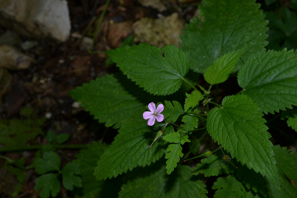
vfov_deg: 28.1
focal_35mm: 48
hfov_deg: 41.1
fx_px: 396
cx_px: 148
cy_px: 99
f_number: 8
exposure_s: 1/60
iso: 100
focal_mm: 32
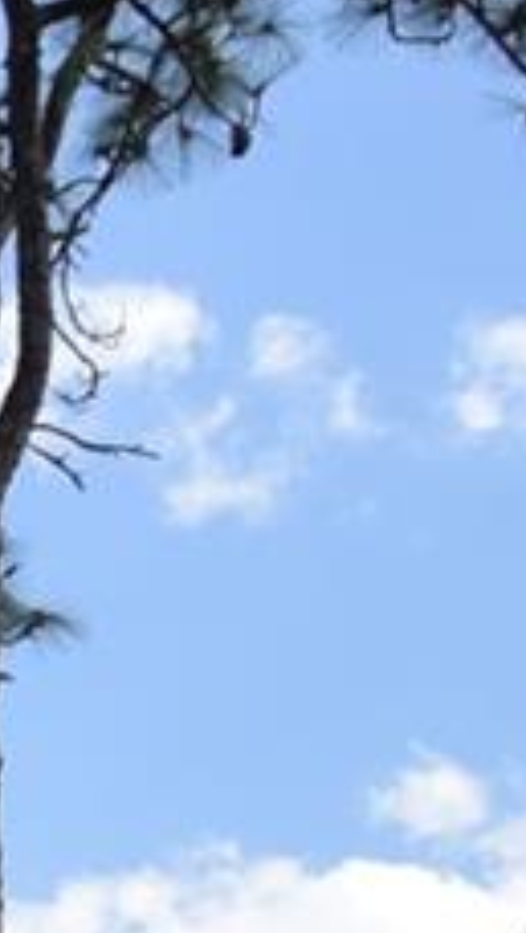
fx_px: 4359
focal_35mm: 176
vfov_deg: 10.8
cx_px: -2039
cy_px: 2080
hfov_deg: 5.4
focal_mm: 24
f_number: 13
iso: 1250
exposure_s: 1/640
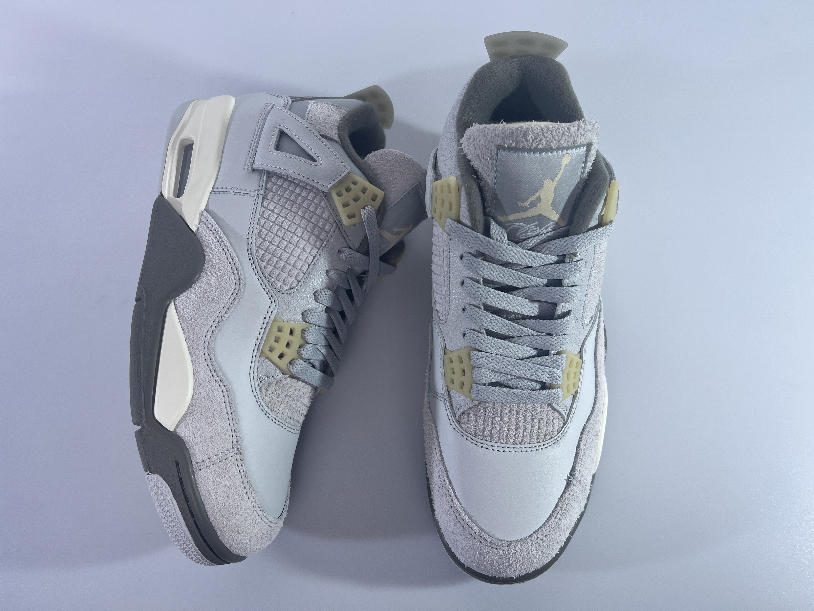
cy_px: 306
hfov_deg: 67.3
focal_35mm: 26
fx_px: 611
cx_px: 407
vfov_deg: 53.1
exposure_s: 1/1280
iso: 50
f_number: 1.5
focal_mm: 5.7
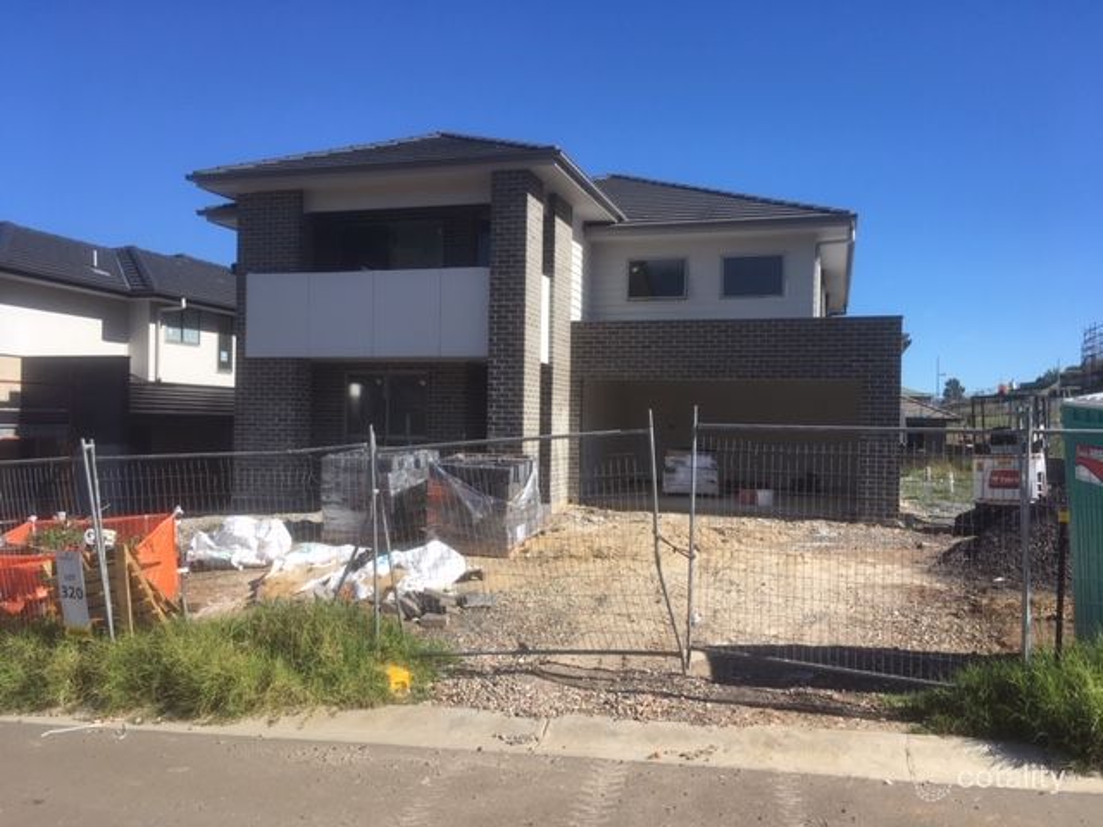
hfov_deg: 61.7
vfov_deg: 48.2
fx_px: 924
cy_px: 414
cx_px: 552
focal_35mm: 29
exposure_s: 1/1374
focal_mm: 4.15
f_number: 2.2
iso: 25
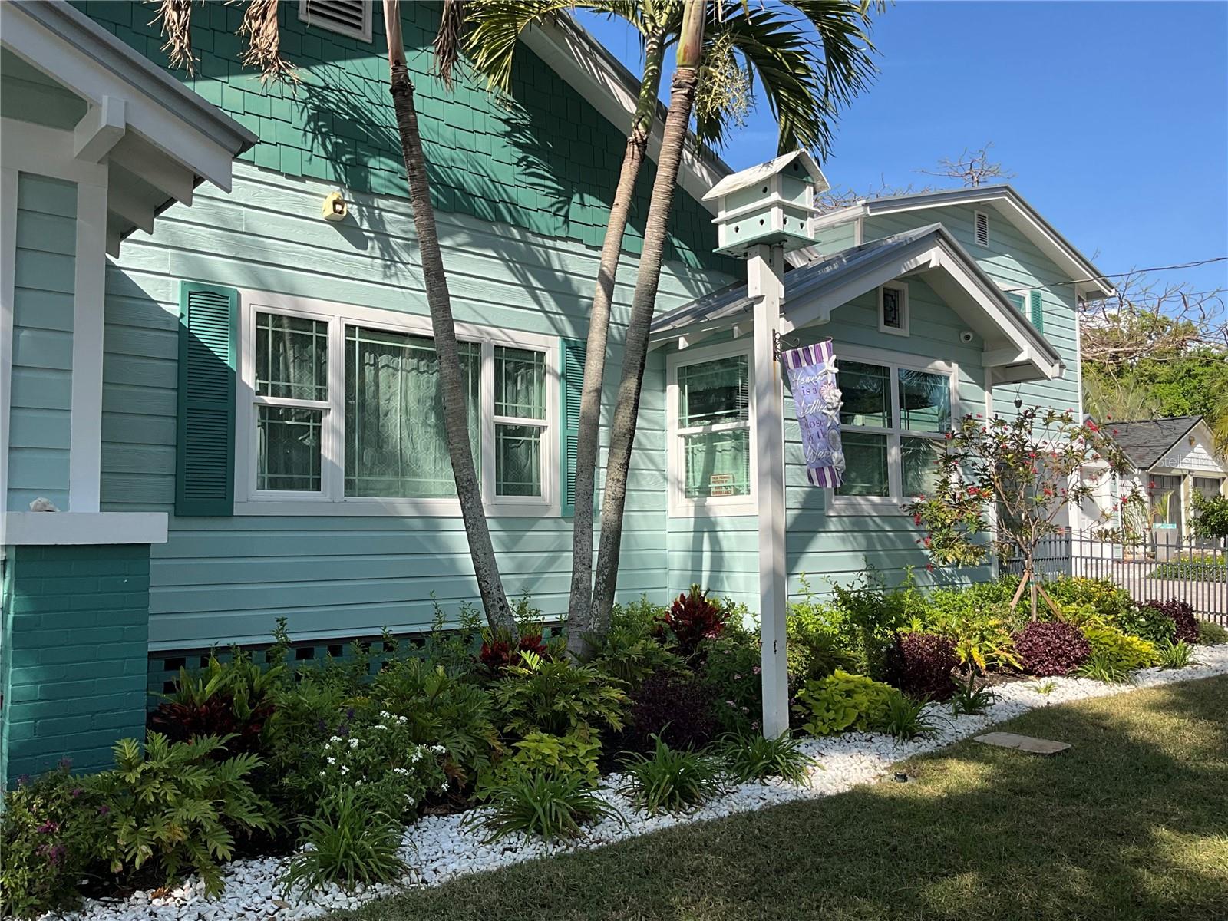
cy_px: 460
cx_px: 614
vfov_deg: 48.2
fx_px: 1029
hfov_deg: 61.7
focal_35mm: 29
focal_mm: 3
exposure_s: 1/1311
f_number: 1.8
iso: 25
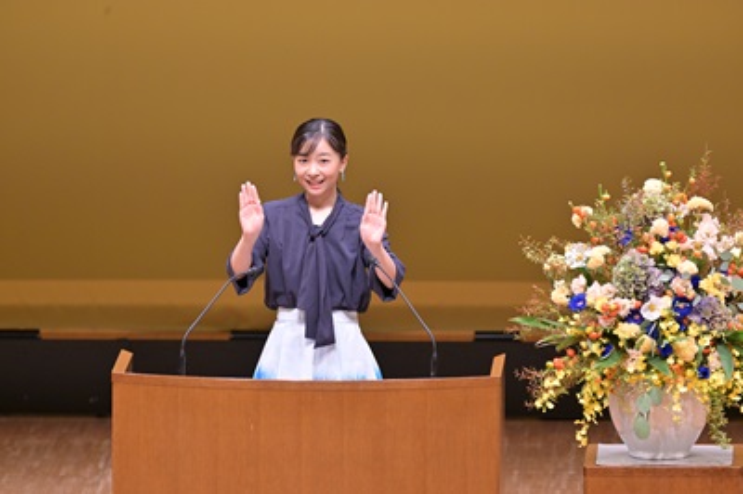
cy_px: 247
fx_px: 10311
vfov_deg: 2.7
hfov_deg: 4.1
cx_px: 372
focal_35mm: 500
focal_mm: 500
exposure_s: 1/160
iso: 3200
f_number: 6.3
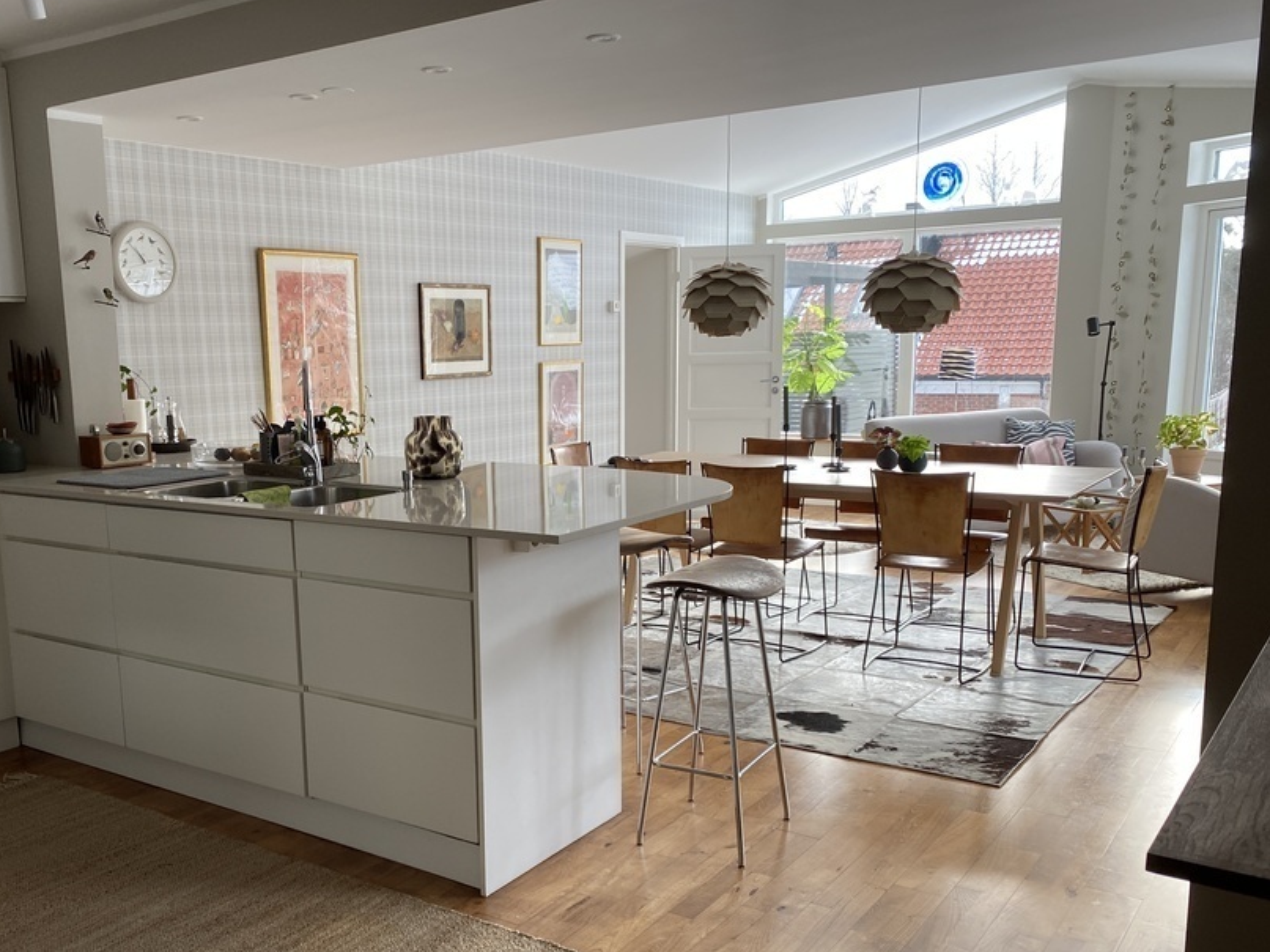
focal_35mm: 33
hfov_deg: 54.9
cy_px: 579
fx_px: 1211
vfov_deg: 42.7
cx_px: 496
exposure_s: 1/122
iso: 40
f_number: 1.8
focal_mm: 4.25
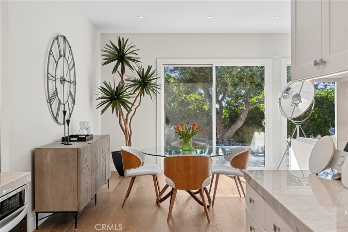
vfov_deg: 37.8
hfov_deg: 54.5
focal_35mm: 35
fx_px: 338
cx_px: 174
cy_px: 116
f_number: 8
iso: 200
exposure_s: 1/80
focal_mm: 35
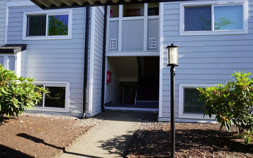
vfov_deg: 49.3
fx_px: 172
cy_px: 81
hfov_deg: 72.5
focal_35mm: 25
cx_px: 125
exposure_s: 1/100
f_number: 7.1
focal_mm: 24
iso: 100
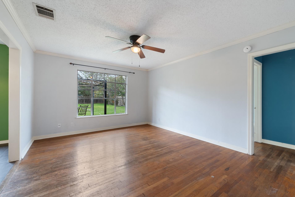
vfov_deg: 77.4
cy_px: 98
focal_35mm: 15
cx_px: 153
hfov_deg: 100.3
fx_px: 123
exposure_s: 1
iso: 400
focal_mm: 14
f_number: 8
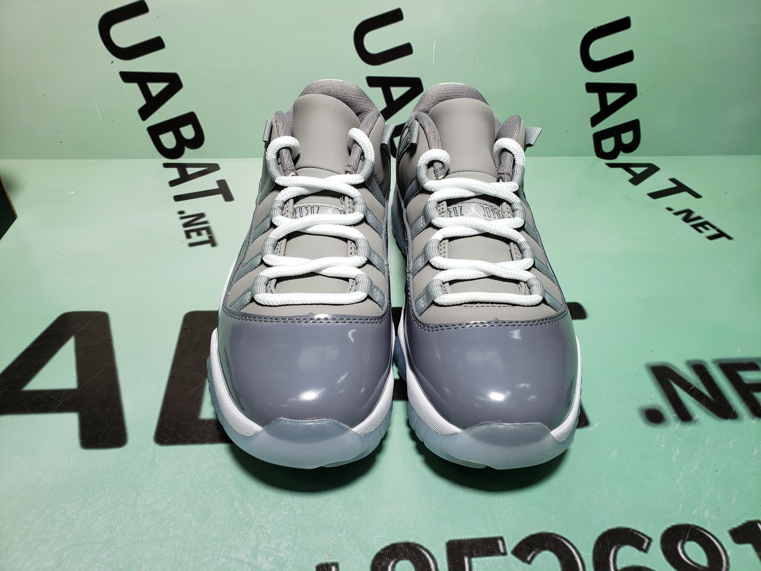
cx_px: 380
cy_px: 286
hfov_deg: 67.3
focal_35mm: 26
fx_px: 572
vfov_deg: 53.1
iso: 50
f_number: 2.4
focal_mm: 4.3
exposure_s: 1/133
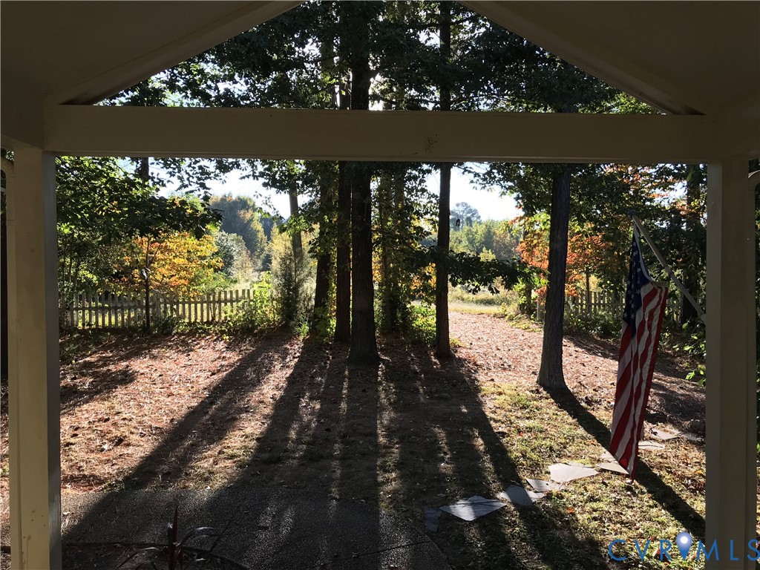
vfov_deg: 49.7
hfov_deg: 63.4
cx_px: 380
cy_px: 285
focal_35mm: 28
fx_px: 615
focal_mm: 3.99
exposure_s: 1/337
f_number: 1.8
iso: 20
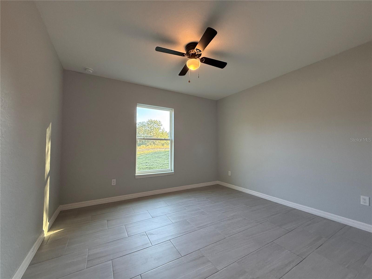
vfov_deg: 85.7
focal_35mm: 14
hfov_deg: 102.1
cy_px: 140
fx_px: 150
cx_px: 186
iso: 250
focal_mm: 2.22
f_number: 2.2
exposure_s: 1/120
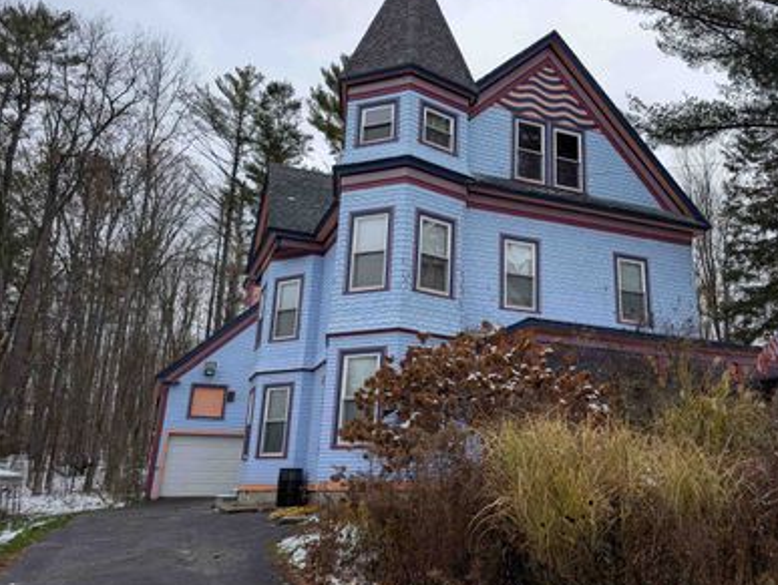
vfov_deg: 45.4
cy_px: 251
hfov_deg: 57.4
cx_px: 501
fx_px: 697
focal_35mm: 31
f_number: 1.68
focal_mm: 6.9
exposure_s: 1/136
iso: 22
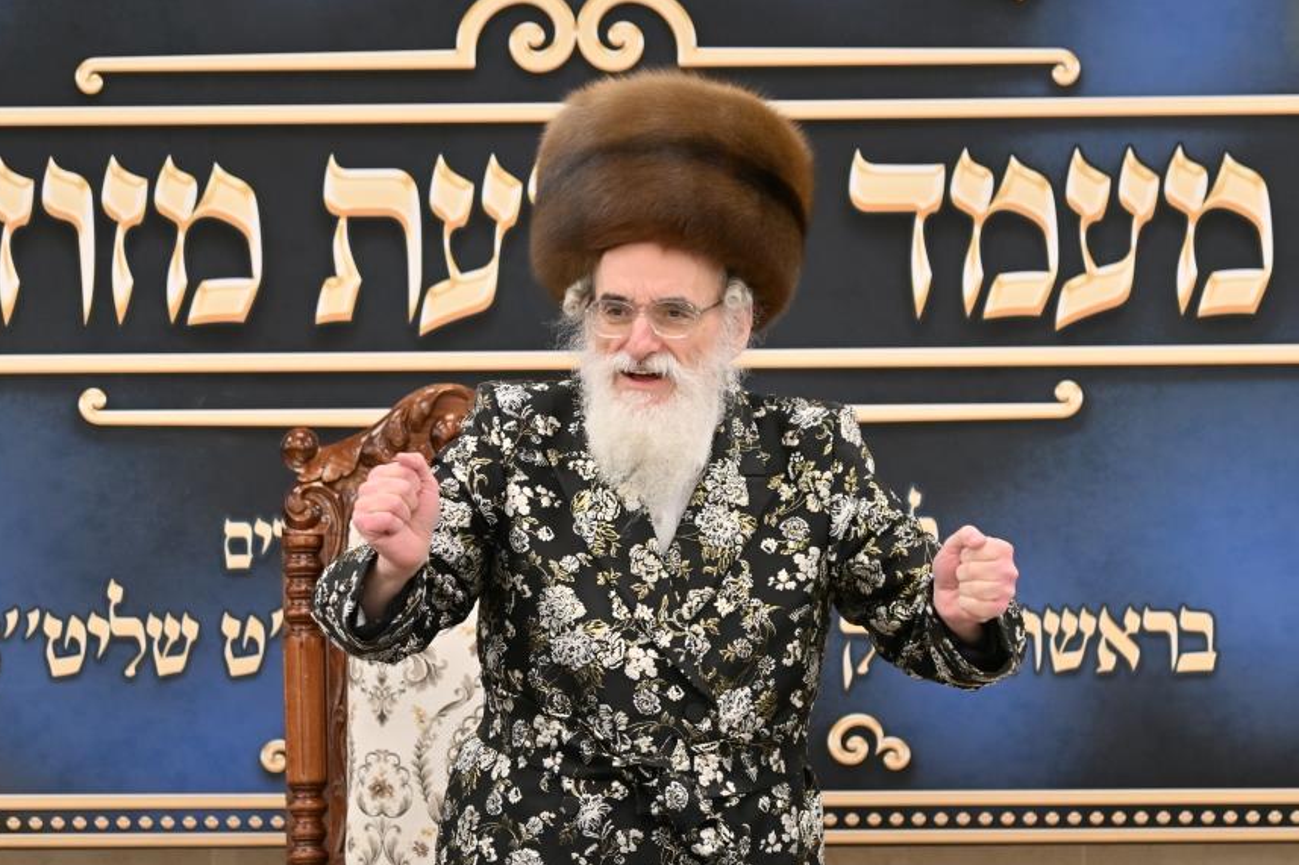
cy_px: 489
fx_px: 7756
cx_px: 620
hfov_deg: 9.6
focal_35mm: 215
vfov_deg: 6.4
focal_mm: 120
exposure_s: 1/200
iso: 160
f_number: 4
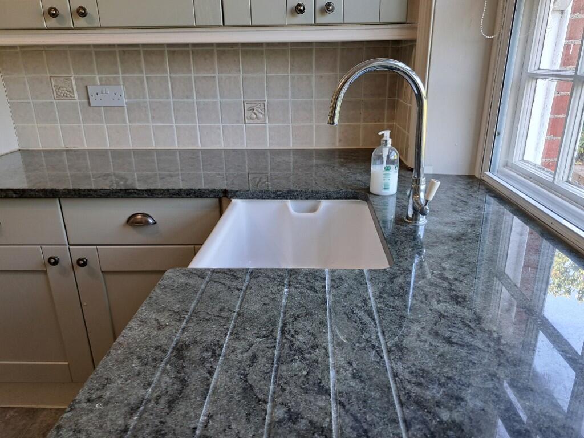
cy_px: 219
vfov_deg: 56.8
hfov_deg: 71.6
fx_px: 405
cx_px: 292
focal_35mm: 24
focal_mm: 5.23
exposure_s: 1/50
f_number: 1.8
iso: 64
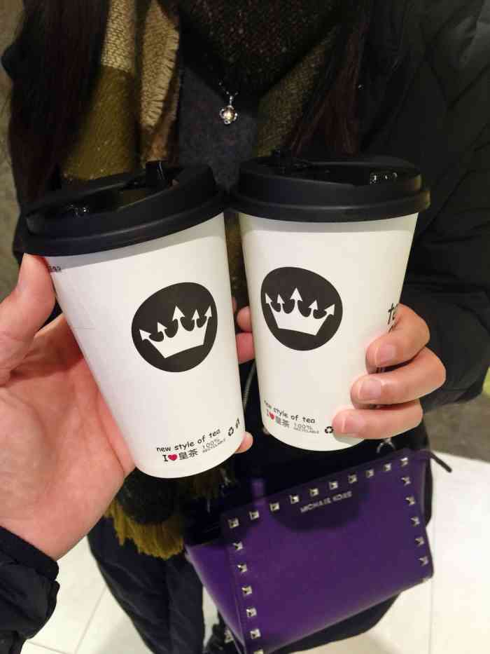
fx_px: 547
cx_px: 245
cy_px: 327
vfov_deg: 61.7
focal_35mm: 29
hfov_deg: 48.2
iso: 64
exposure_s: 1/4
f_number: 2.2
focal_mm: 4.15
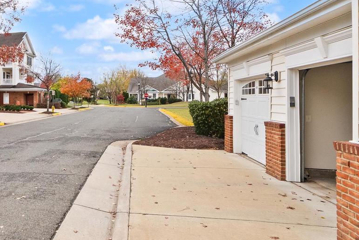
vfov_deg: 43.4
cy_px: 93
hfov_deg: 55.5
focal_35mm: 30
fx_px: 299
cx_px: 51
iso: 2500
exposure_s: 1/800
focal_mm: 16
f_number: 8
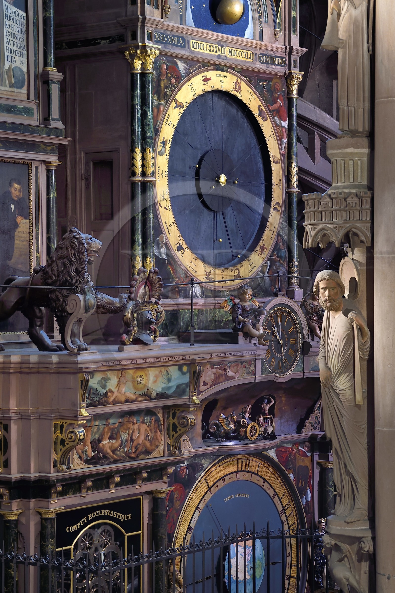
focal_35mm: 95
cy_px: 296
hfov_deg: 14.4
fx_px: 1565
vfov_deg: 21.5
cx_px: 198
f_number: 7.1
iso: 1600
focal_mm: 95
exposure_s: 1/5
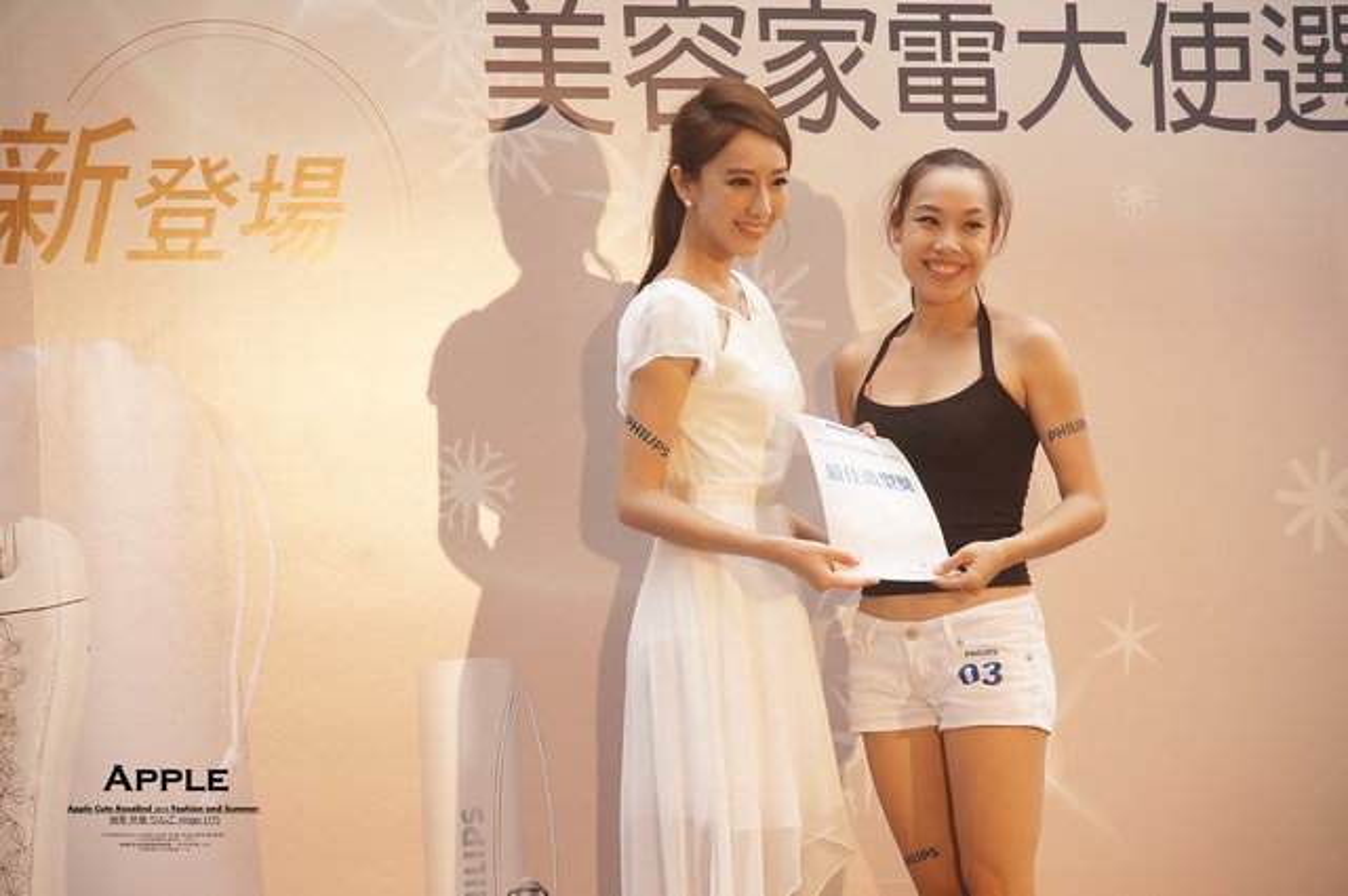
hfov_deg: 17.1
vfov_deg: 11.4
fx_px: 4488
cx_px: 674
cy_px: 448
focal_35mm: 120
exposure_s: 1/125
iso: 250
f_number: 4.5
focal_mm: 80
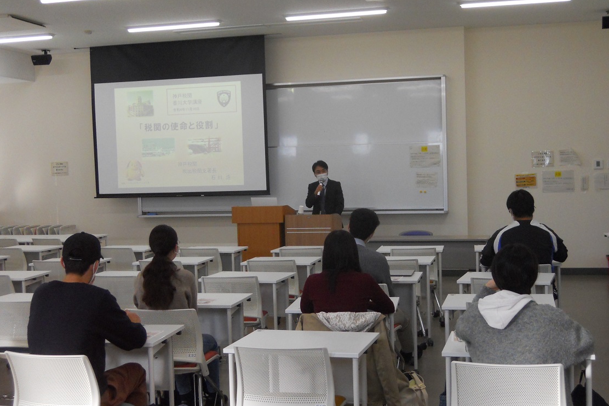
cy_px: 200
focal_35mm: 46
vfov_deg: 29.3
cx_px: 325
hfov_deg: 42.7
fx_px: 778
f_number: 3.2
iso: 400
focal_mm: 7.3
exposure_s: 1/250
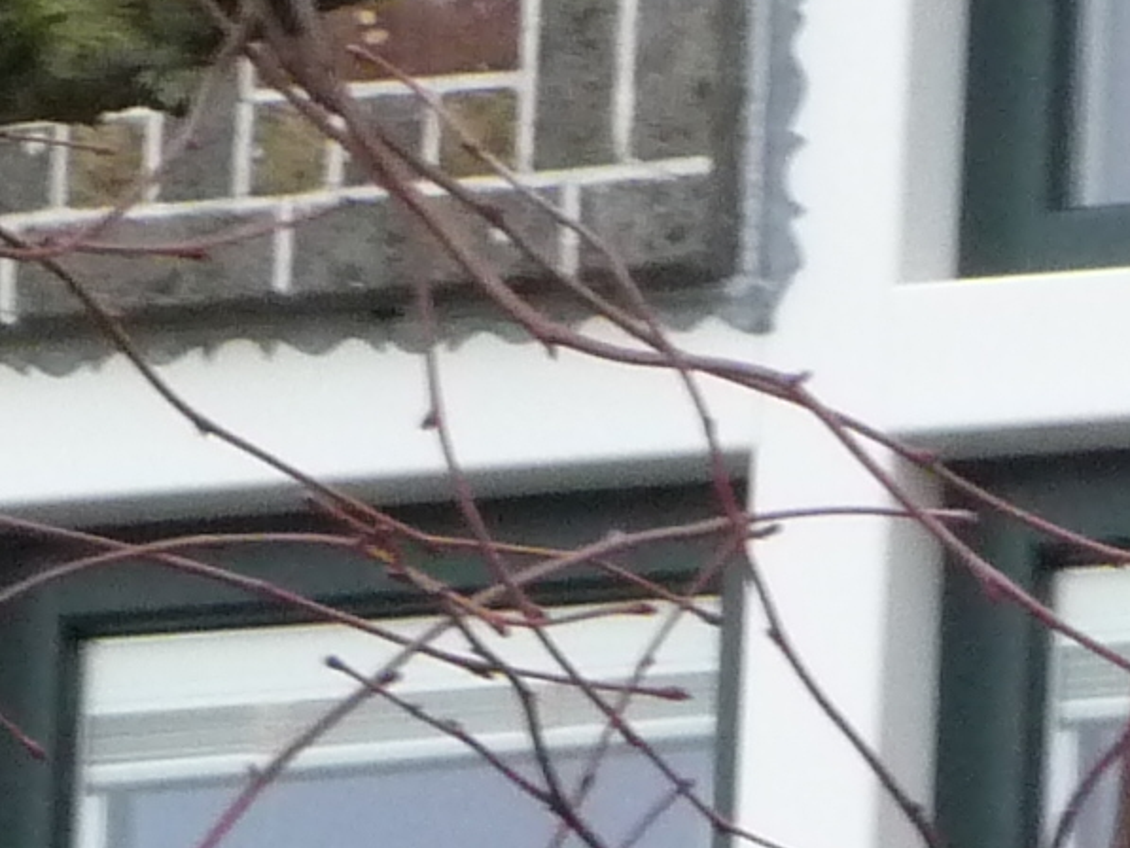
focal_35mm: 648
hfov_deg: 3.1
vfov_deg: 2.3
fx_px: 21157
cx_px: 1620
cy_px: 835
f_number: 4.7
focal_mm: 19.1
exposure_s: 1/50
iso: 320
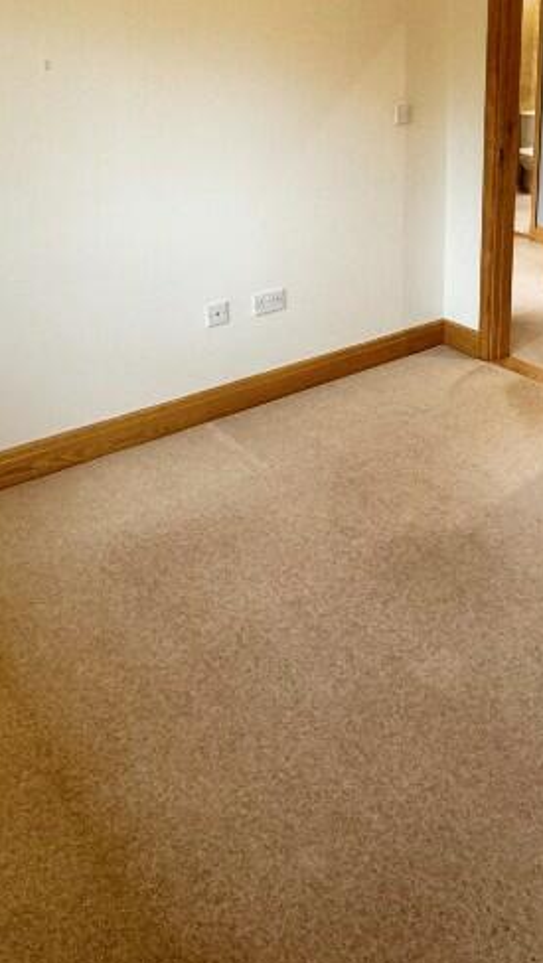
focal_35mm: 32
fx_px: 818
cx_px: 377
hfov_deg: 36.2
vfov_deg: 58.1
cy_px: 249
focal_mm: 2.22
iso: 250
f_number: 2.2
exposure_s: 1/100
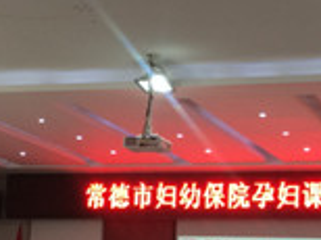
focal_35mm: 113
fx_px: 1046
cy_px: 217
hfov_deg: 17.2
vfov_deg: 13.0
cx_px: 281
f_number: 2.2
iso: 50
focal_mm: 4.15
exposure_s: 1/33
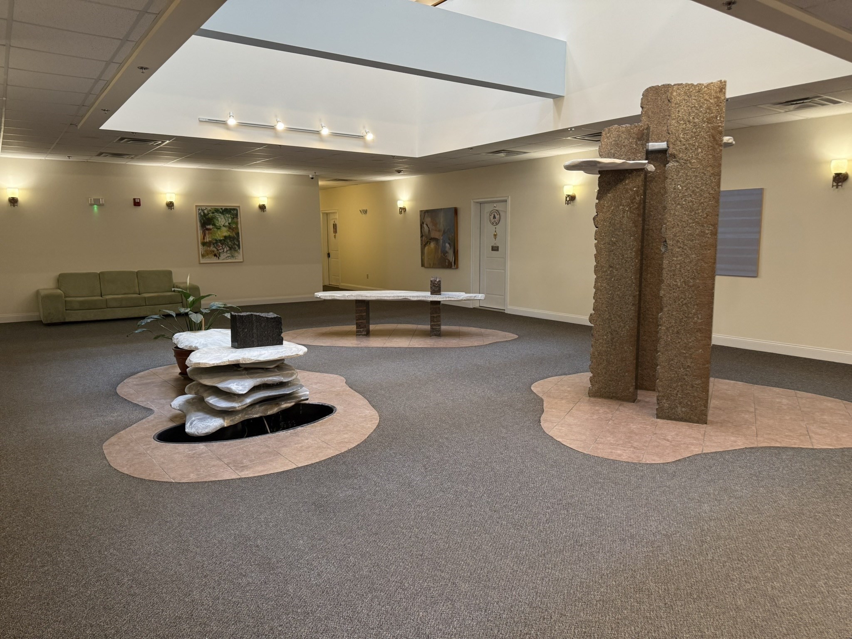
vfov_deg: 56.8
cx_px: 426
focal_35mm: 24
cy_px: 320
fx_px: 591
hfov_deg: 71.6
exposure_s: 1/60
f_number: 1.78
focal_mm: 6.76
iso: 200
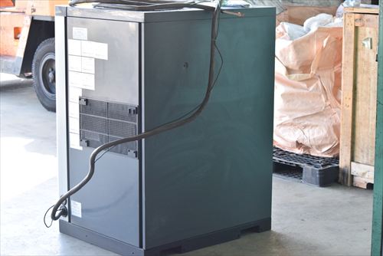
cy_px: 128
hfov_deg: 24.6
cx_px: 192
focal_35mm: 82
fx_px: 878
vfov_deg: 16.6
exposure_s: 1/200
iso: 1250
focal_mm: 55
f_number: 6.3
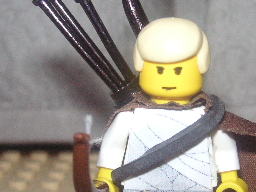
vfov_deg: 20.1
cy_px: 110
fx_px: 540
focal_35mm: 73
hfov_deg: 26.6
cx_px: 168
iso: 160
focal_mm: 6.1
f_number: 6.7
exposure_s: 1/180
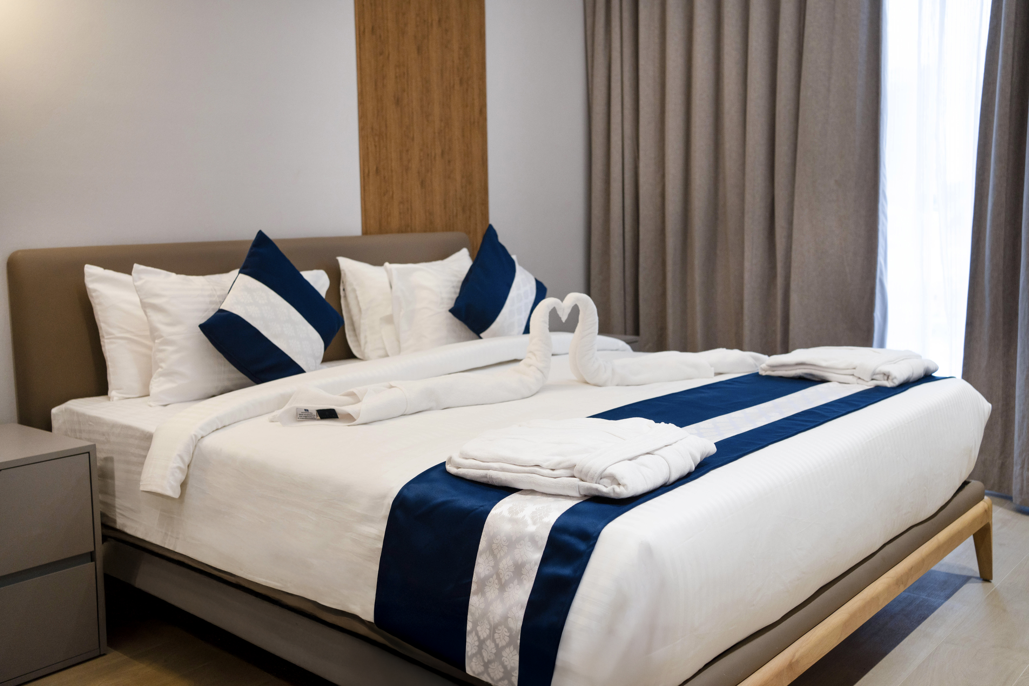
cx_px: 514
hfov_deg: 54.4
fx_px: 1000
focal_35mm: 35
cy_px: 343
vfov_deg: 37.9
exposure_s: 1/125
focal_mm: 35
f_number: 4
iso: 800
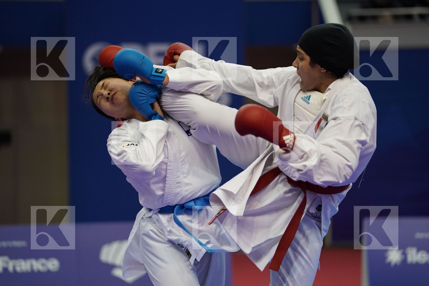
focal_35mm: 167
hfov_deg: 12.3
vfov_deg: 8.2
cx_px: 214
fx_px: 1990
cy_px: 143
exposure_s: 1/1000
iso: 3200
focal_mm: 167
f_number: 2.8
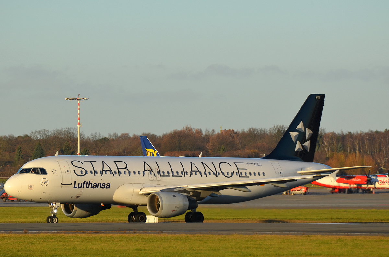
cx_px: 194
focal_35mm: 360
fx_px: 3881
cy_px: 128
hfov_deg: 5.7
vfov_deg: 3.8
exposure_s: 1/800
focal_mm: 240
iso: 200
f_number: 7.1
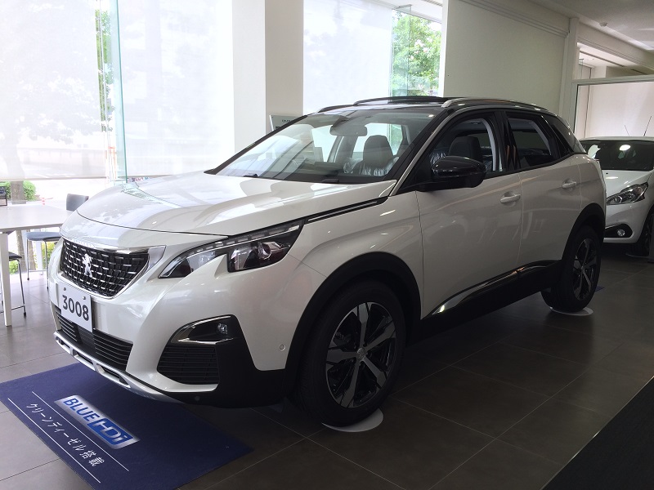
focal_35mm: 29
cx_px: 327
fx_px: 548
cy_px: 245
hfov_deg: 61.7
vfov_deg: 48.2
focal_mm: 4.15
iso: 40
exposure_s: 1/120
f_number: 2.2
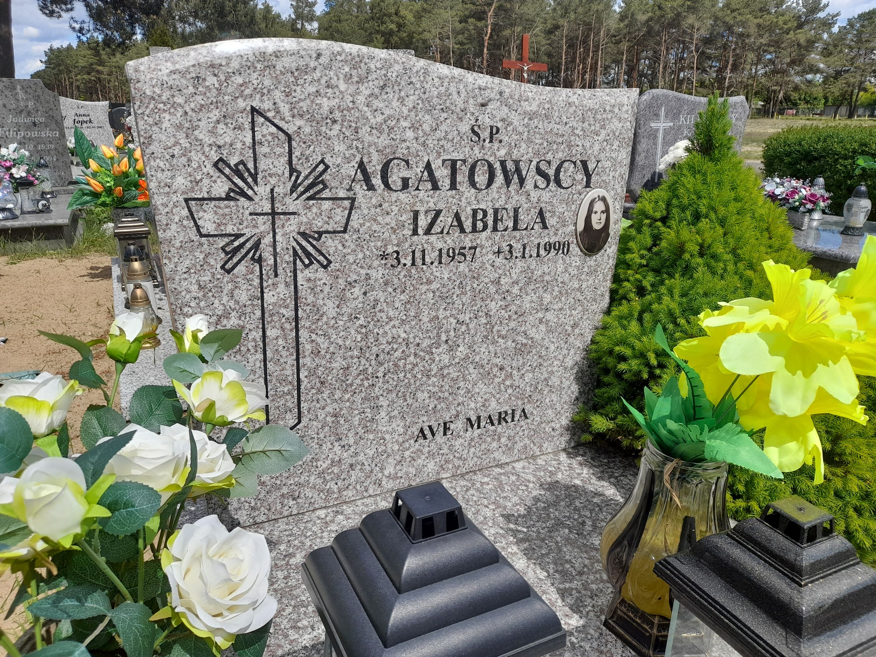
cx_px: 438
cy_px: 328
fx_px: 633
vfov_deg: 54.9
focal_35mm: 25
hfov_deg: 69.4
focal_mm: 4.6
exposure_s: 1/938
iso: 20
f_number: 2
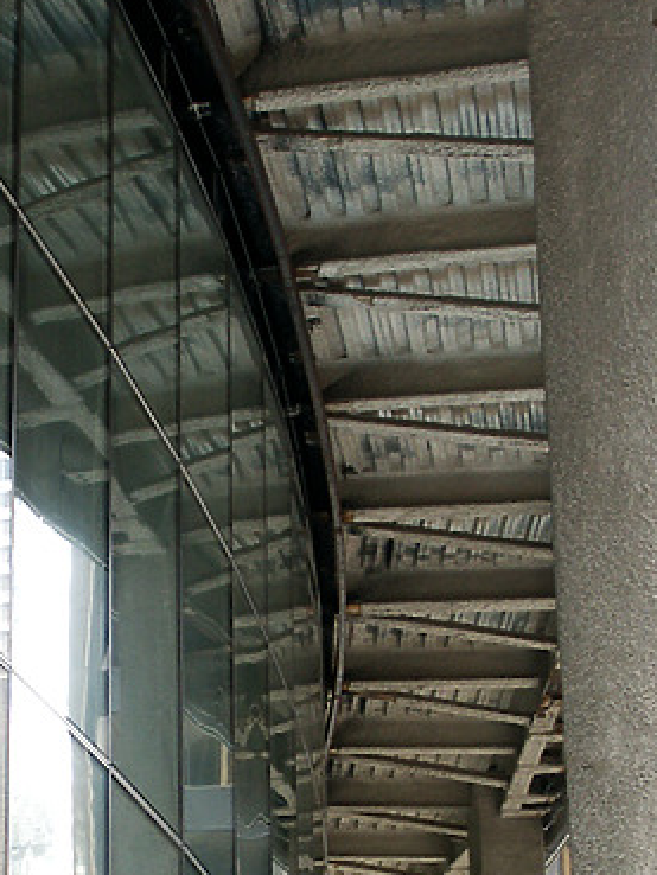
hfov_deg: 14.7
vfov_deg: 19.4
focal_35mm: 100
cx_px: 139
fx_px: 2529
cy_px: 690
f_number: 3.6
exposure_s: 1/45
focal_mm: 8.57
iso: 64
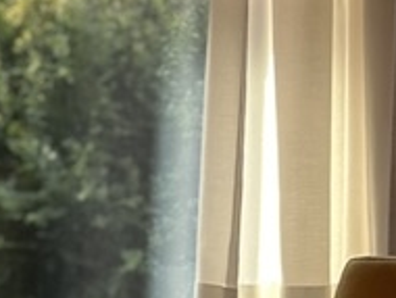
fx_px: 3276
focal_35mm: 286
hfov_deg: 6.7
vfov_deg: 5.2
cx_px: -444
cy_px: 146
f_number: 1.78
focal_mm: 6.86
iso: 80
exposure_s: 1/275
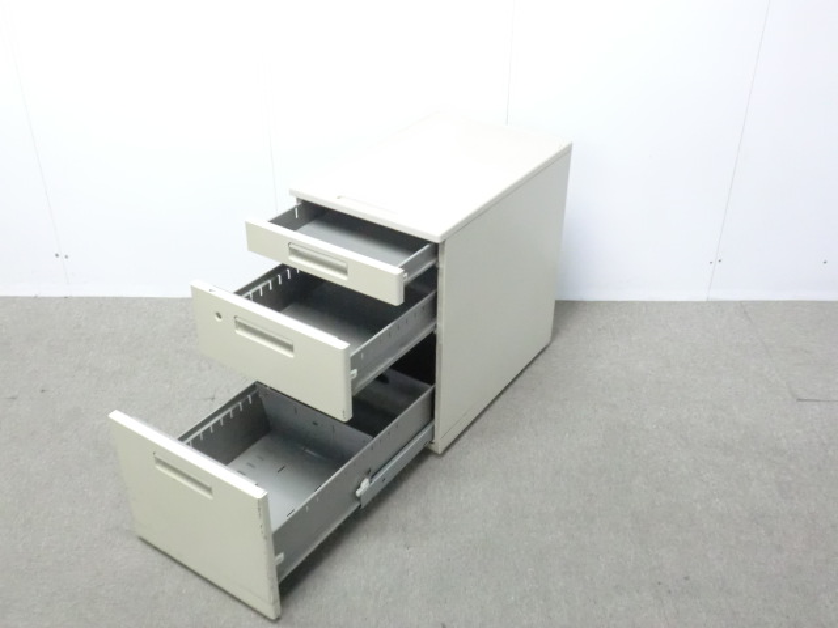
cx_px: 419
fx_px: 920
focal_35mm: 38
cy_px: 314
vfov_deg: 37.7
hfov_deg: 49.0
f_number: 3.9
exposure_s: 1/25
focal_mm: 6.9
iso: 800
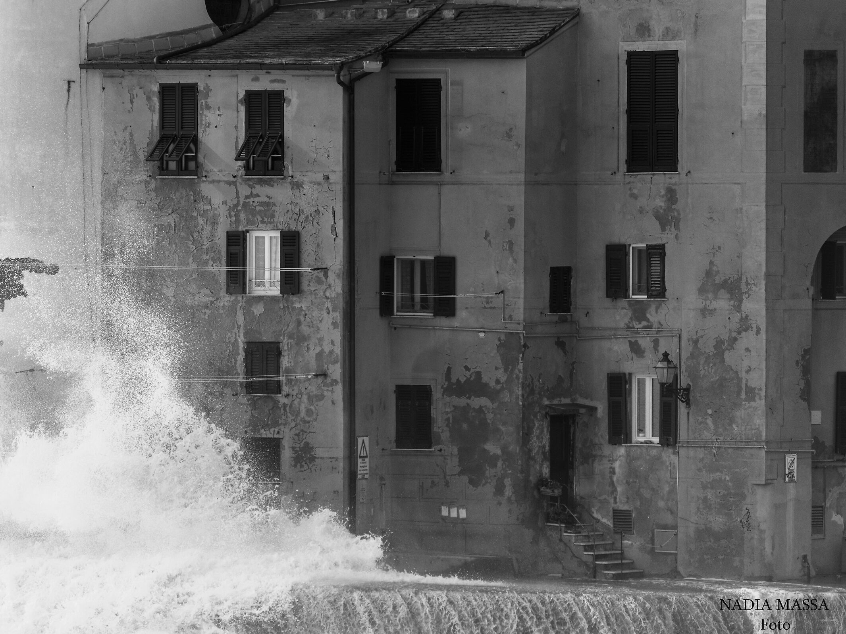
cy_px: 317
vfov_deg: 4.6
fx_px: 7942
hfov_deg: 6.1
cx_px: 378
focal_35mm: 325
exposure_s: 1/4000
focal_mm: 300
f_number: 5.6
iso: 400
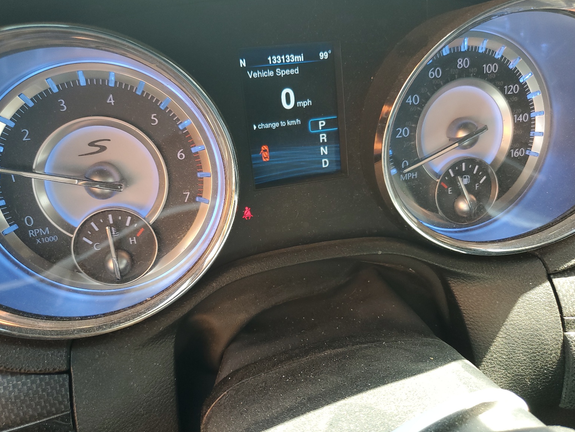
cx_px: 284
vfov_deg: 51.4
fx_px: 449
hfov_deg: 65.3
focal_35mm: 27
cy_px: 217
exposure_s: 1/120
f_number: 1.5
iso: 63
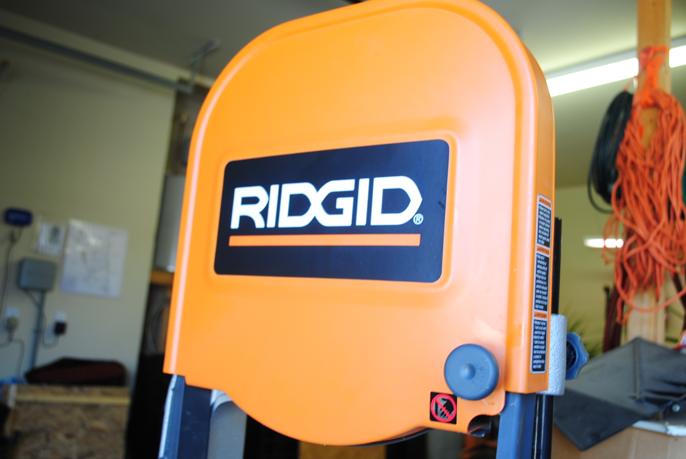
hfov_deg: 57.2
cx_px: 343
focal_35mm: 33
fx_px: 630
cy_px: 230
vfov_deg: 40.1
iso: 100
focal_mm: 22
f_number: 4
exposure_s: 1/15
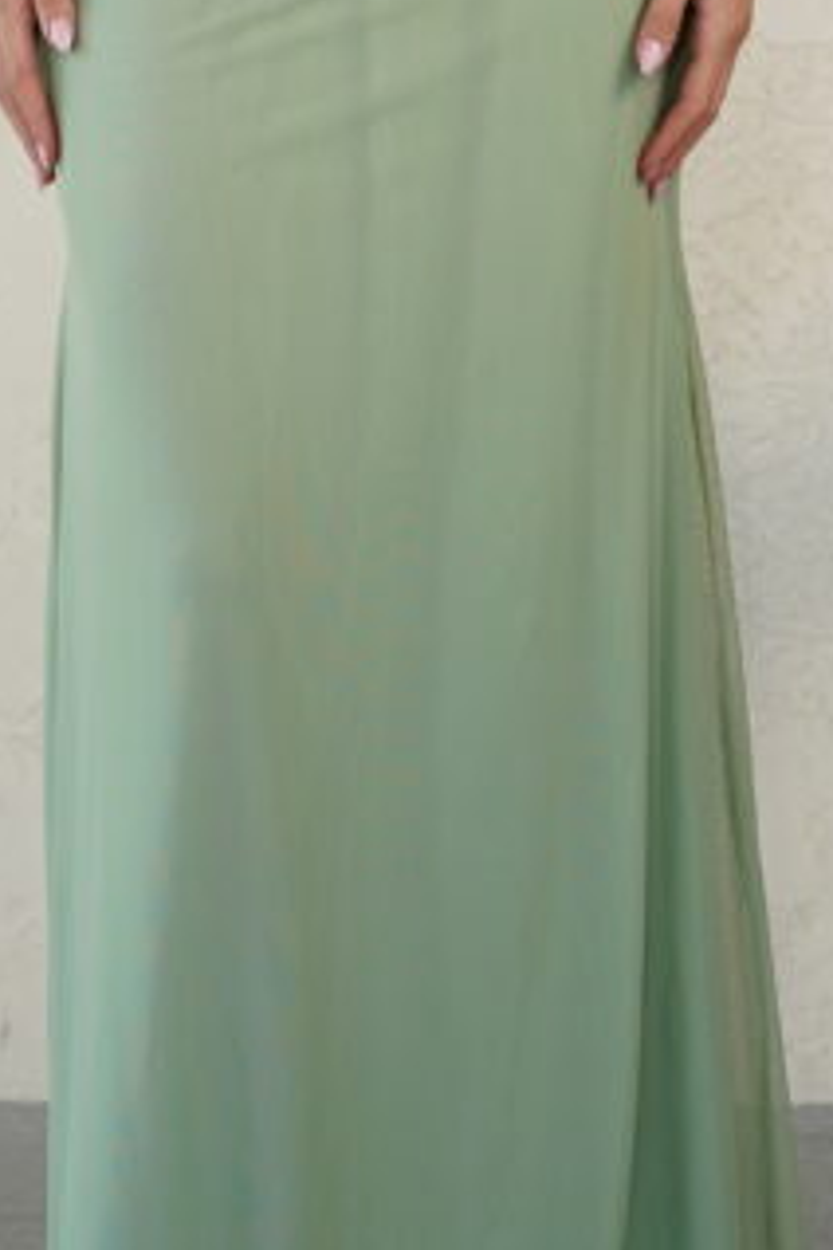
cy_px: -86
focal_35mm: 118
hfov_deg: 11.6
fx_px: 4093
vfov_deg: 16.9
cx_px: 383
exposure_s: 1/200
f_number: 4
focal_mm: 38.3
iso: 500
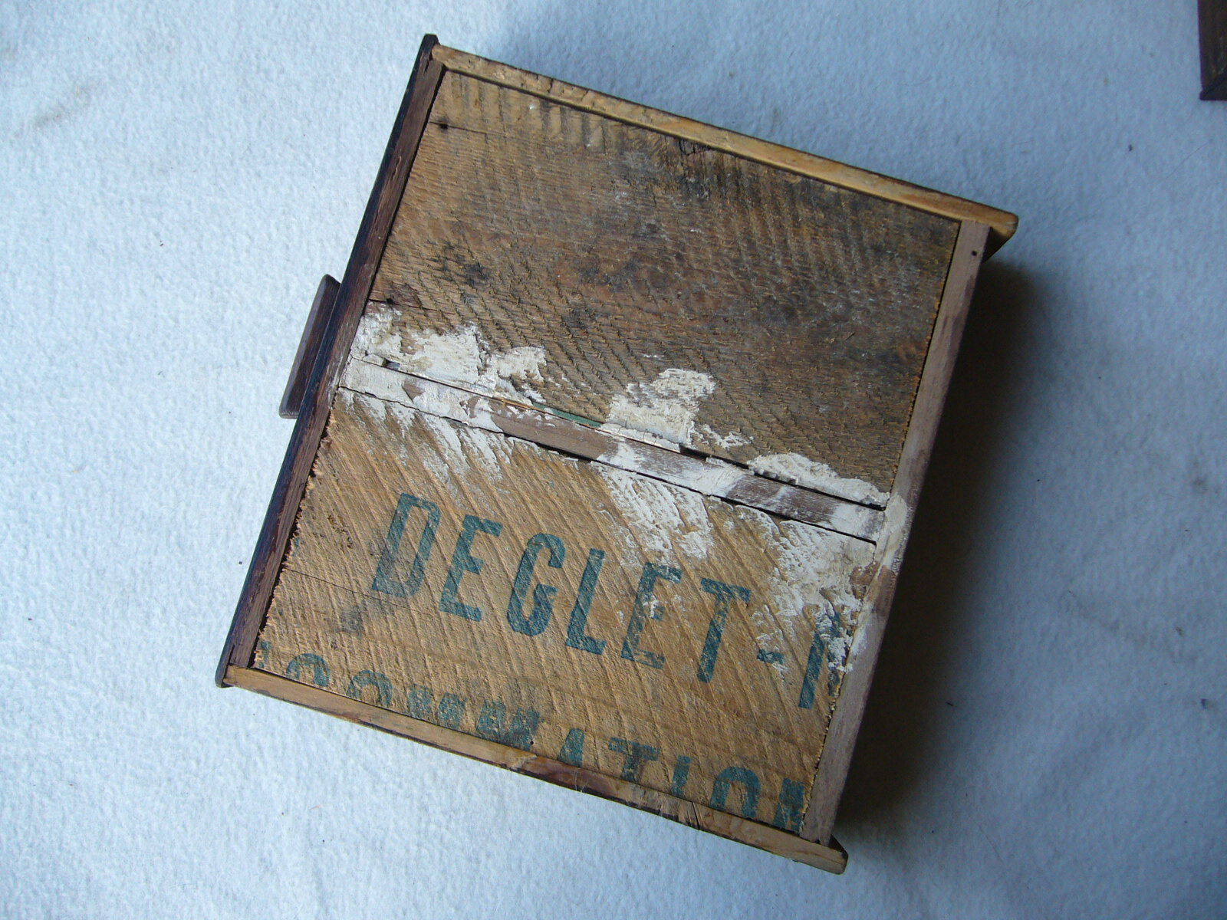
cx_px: 614
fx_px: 1241
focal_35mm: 35
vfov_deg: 40.7
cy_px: 460
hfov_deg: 52.6
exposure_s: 1/20
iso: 100
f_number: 2.8
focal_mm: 5.8
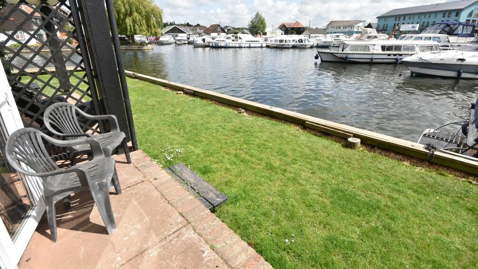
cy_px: 118
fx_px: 203
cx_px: 235
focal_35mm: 16
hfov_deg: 99.4
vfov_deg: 66.8
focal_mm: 10
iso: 200
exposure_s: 1/320
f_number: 9
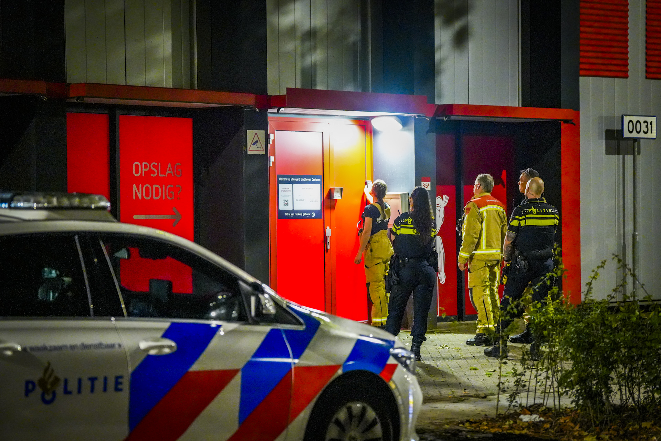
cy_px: 220
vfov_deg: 12.9
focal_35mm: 106
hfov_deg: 19.3
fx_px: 1946
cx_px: 330
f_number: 3.2
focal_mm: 106
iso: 10000
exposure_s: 1/40
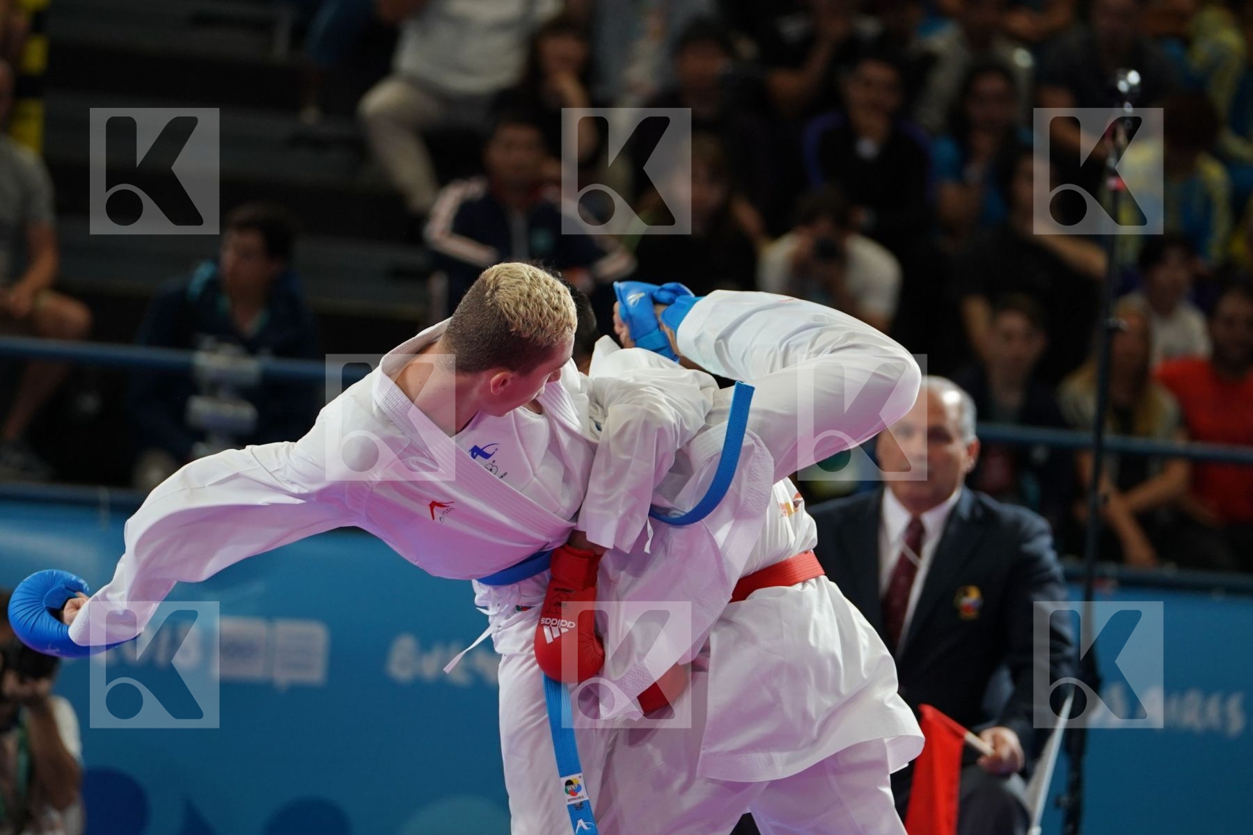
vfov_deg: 5.7
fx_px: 8387
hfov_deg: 8.5
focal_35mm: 241
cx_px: 626
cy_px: 418
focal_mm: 161
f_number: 2.8
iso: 1000
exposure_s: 1/1000
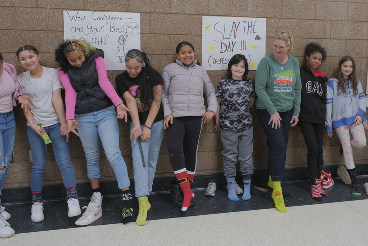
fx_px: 337
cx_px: 205
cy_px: 91
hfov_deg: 57.1
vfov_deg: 39.7
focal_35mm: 33
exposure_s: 1/25
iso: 320
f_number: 4
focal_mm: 16
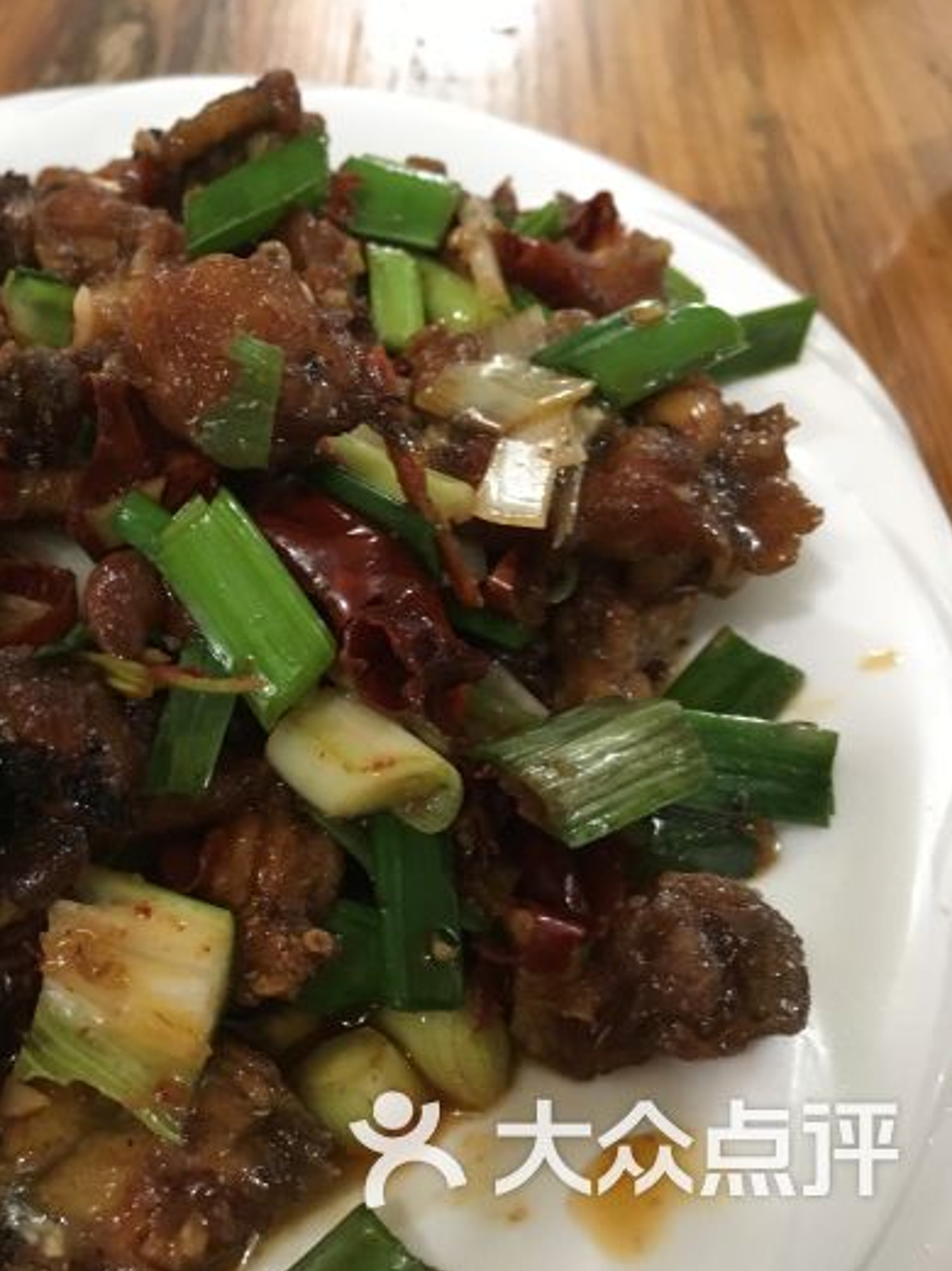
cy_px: 636
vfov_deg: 47.9
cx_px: 107
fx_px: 1432
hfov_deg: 34.8
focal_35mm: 39
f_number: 2.2
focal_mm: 4.15
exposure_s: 1/17
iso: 200
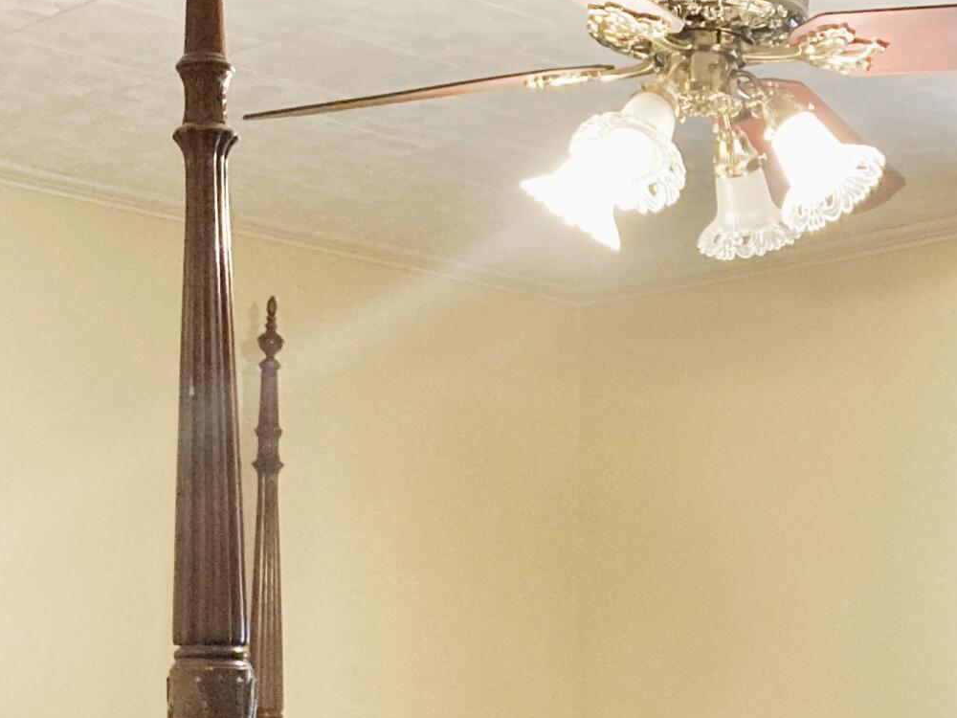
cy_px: 788
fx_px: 2322
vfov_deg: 17.0
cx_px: 821
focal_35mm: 84
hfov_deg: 22.8
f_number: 1.8
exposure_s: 1/30
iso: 320
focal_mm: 3.99
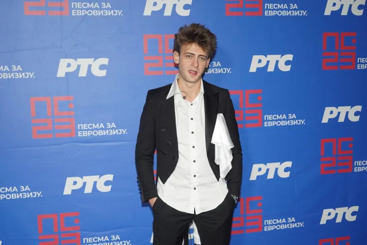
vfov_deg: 28.1
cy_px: 122
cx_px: 184
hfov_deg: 41.1
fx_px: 489
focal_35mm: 48
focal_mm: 48
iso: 1600
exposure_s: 1/250
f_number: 5.6
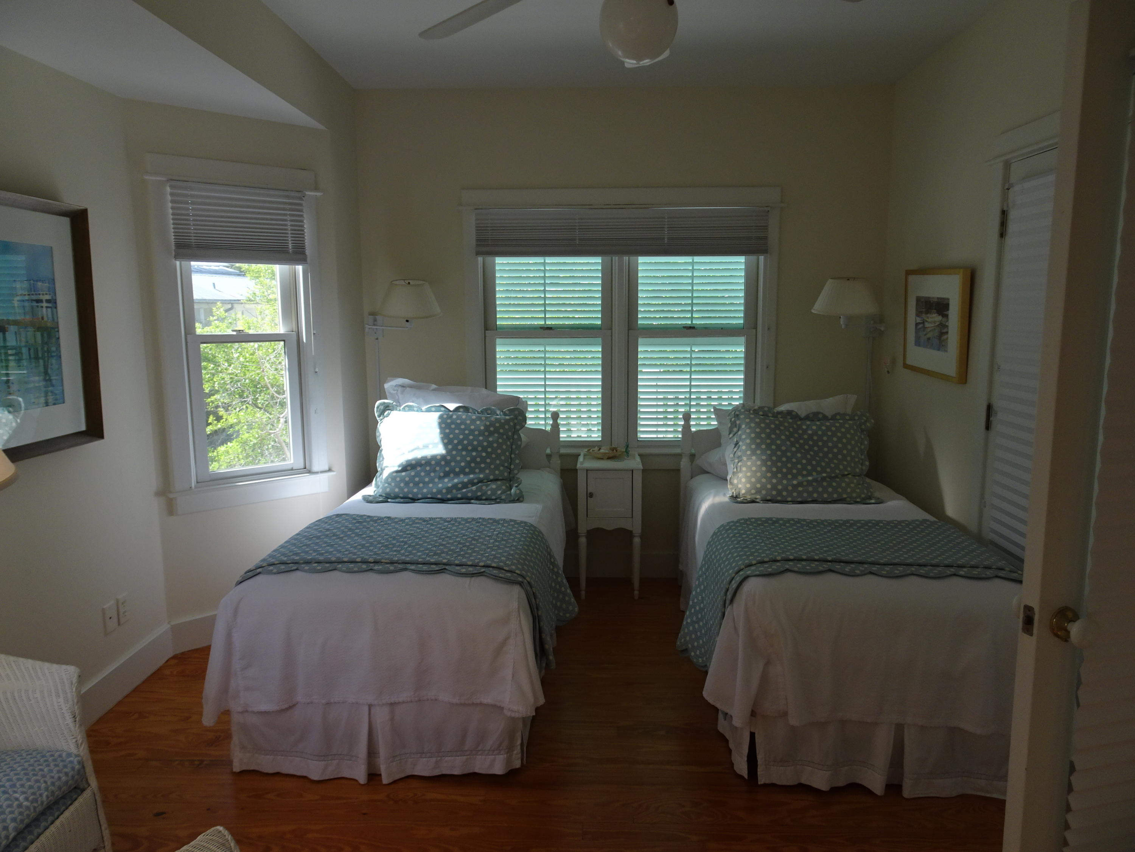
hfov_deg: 71.6
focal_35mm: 24
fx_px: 787
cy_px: 426
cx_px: 568
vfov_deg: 56.8
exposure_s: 1/160
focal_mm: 4.1
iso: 80
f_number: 3.5
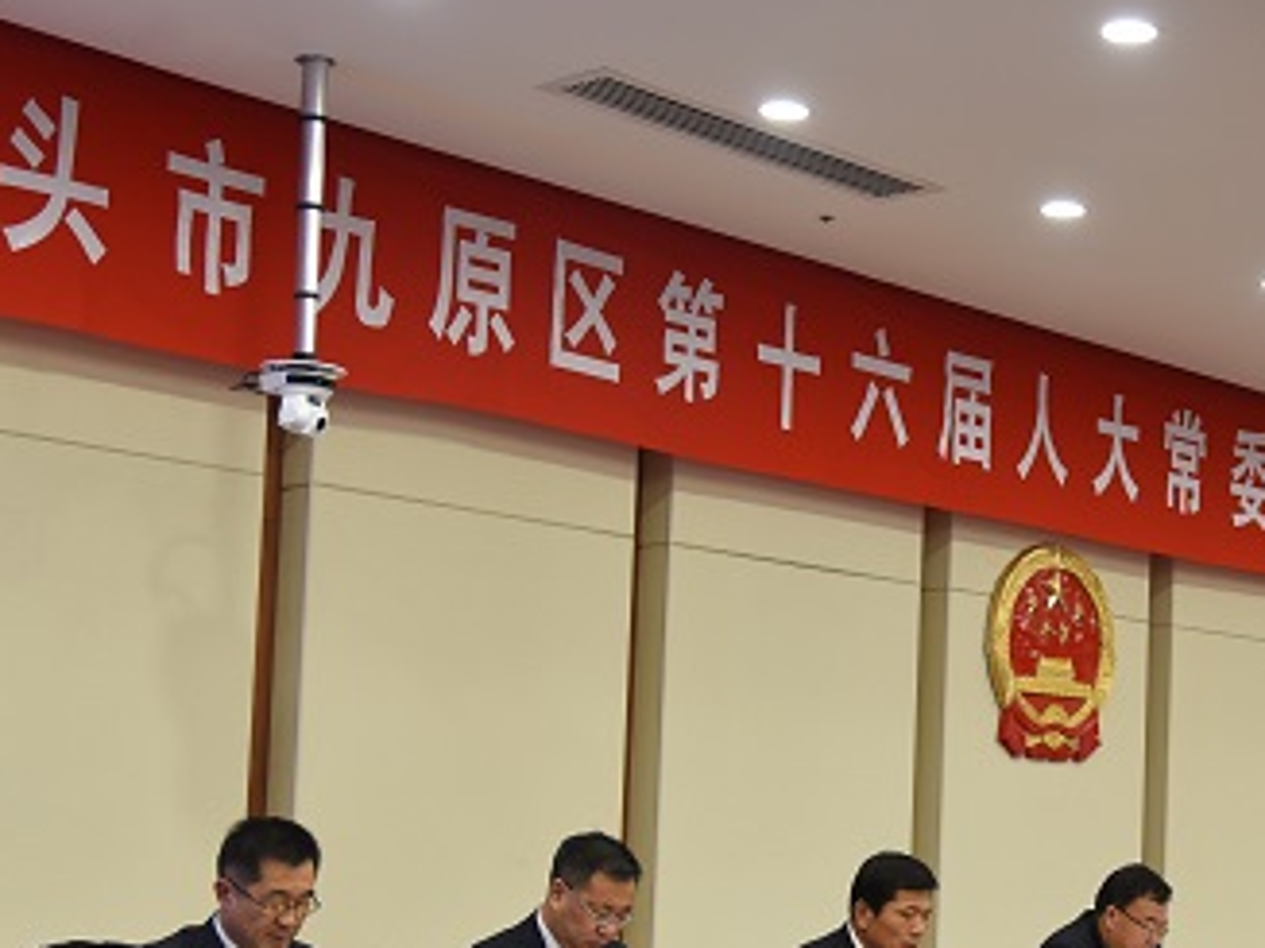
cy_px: 714
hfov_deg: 27.3
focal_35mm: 70
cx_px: 990
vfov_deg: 20.8
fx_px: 2557
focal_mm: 35
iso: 640
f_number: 4
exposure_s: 1/60
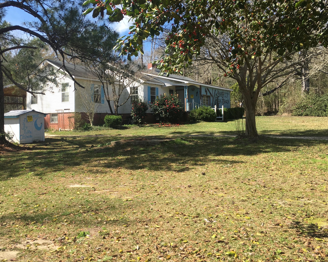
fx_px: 359
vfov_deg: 40.0
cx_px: 137
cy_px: 109
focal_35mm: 37
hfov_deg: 48.9
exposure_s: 1/793
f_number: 2.2
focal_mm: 4.15
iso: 25
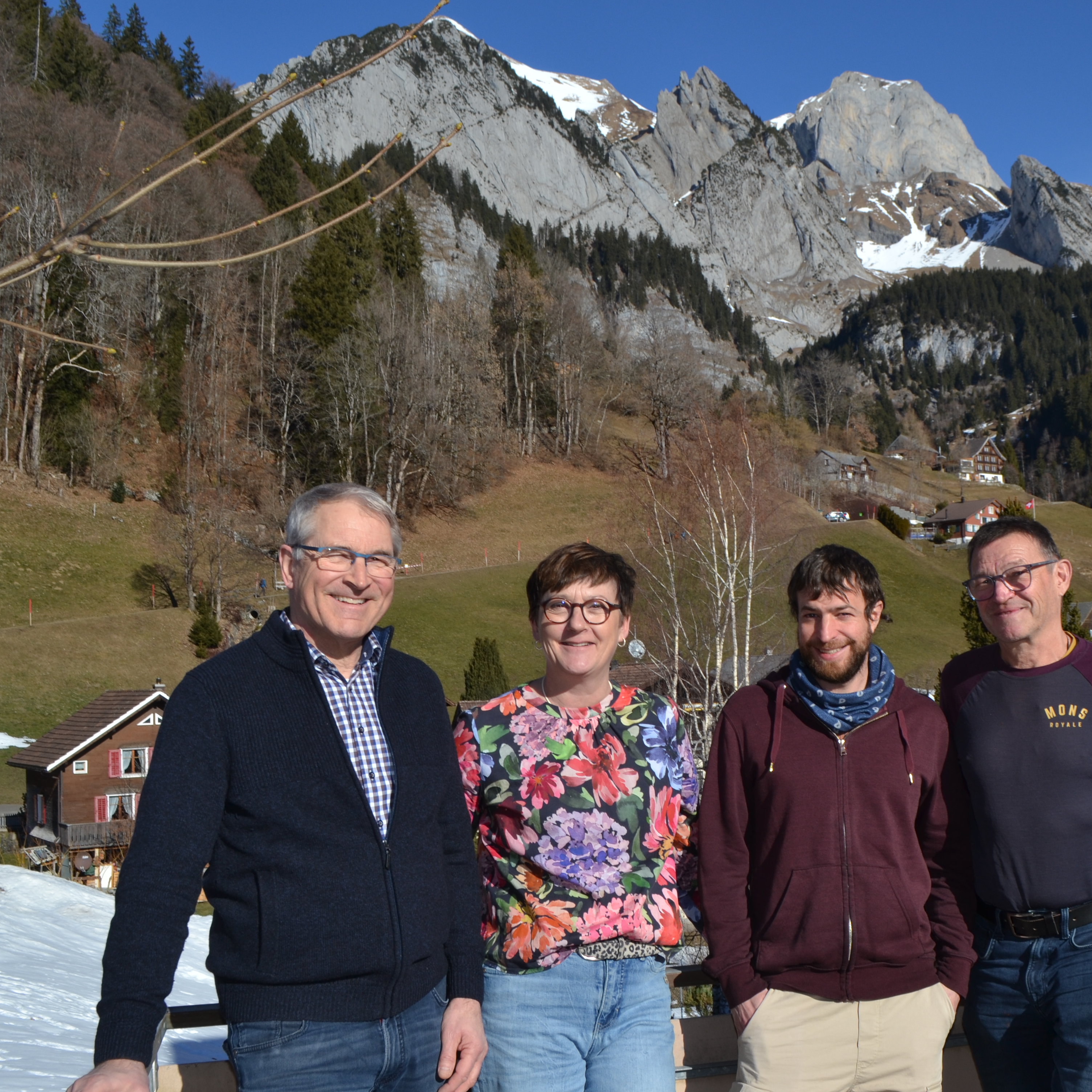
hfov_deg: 42.2
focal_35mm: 39
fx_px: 1392
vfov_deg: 42.8
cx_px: 731
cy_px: 548
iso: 100
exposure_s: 1/200
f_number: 10
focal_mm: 20
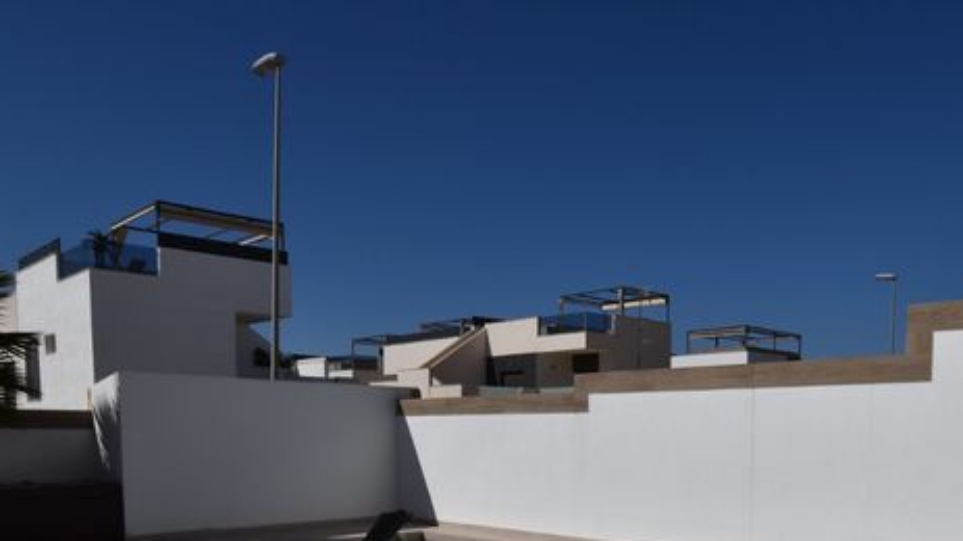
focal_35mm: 32
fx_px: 817
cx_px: 577
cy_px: 517
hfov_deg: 60.5
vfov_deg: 34.0
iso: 200
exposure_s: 1/1250
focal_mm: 10
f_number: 10
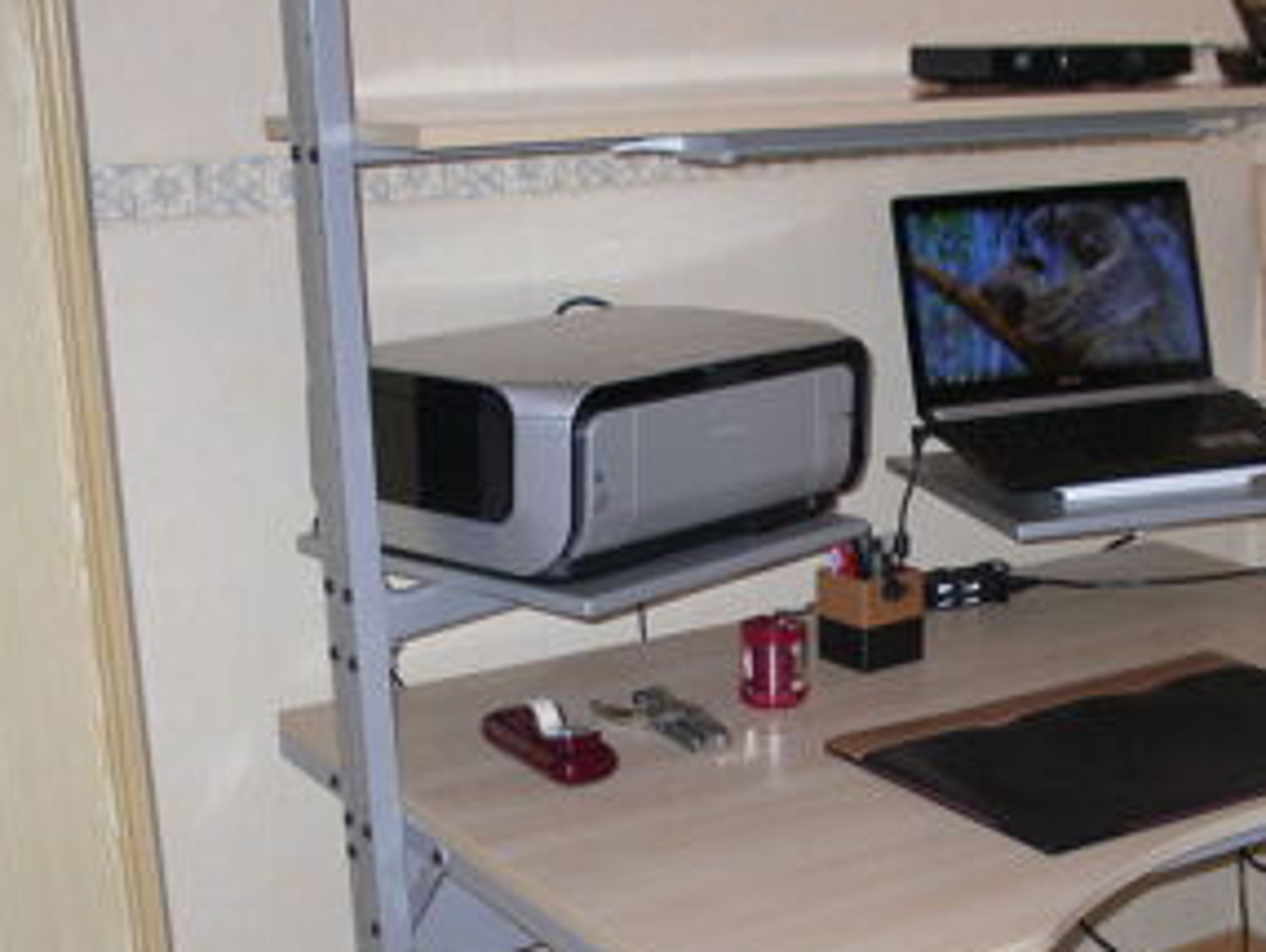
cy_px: 677
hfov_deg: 30.9
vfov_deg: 23.5
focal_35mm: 62
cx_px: 868
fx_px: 2269
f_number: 2.8
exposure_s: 1/40
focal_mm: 7.8
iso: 200
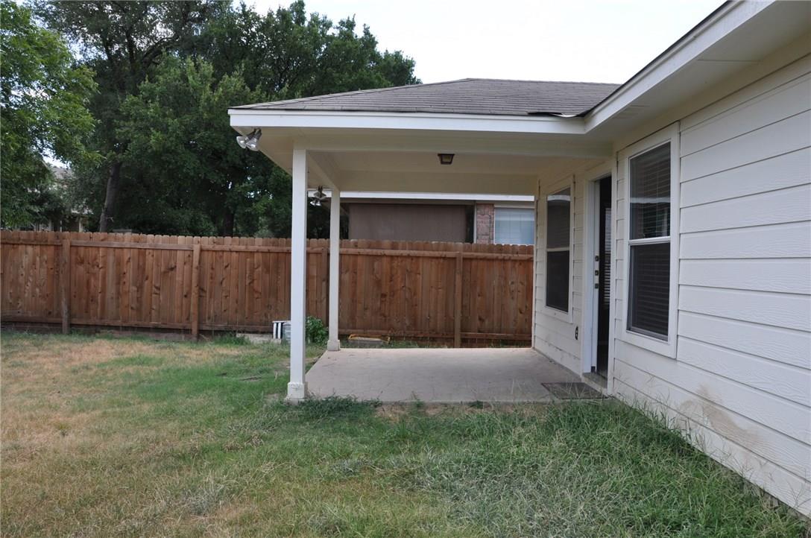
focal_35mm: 27
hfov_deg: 67.5
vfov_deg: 47.8
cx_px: 406
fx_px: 607
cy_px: 269
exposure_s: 1/100
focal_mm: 18
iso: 200
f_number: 10
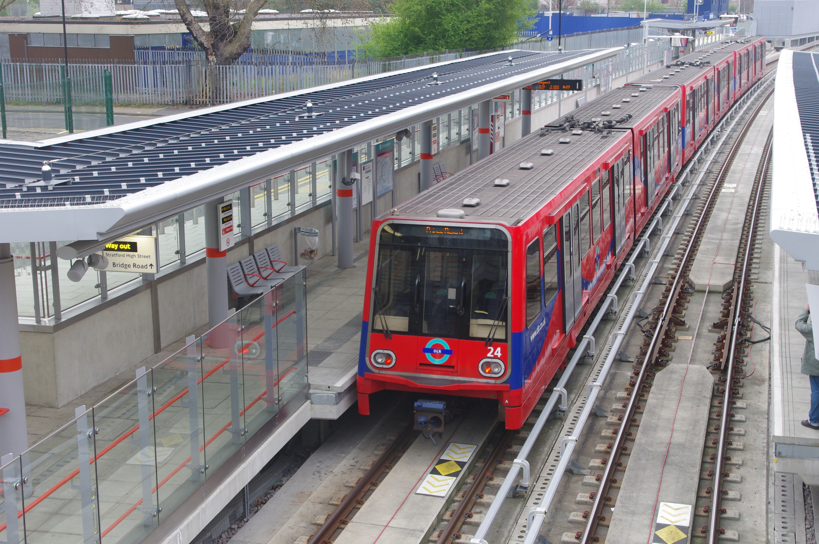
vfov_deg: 25.9
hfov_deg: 38.2
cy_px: 272
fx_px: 1182
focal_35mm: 52
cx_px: 410
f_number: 8
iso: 400
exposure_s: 1/60
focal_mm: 35
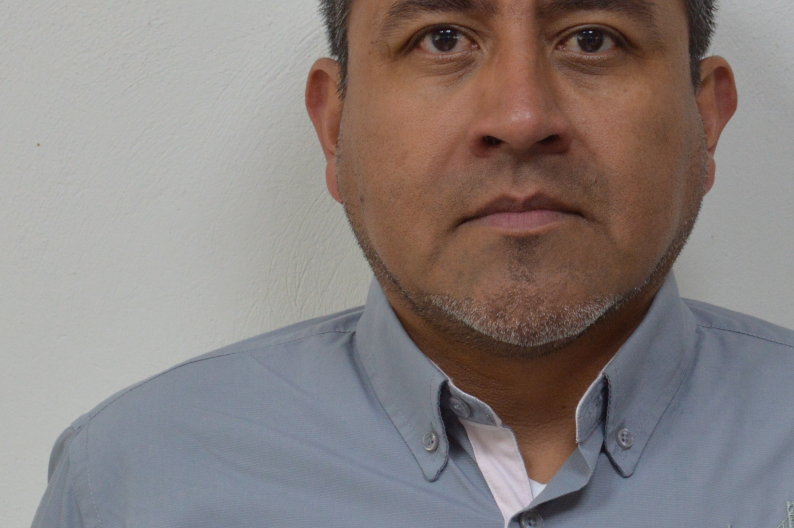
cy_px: 293
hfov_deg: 15.4
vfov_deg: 10.3
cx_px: 533
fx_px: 2937
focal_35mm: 133
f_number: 5
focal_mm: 35
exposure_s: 1/30
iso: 400
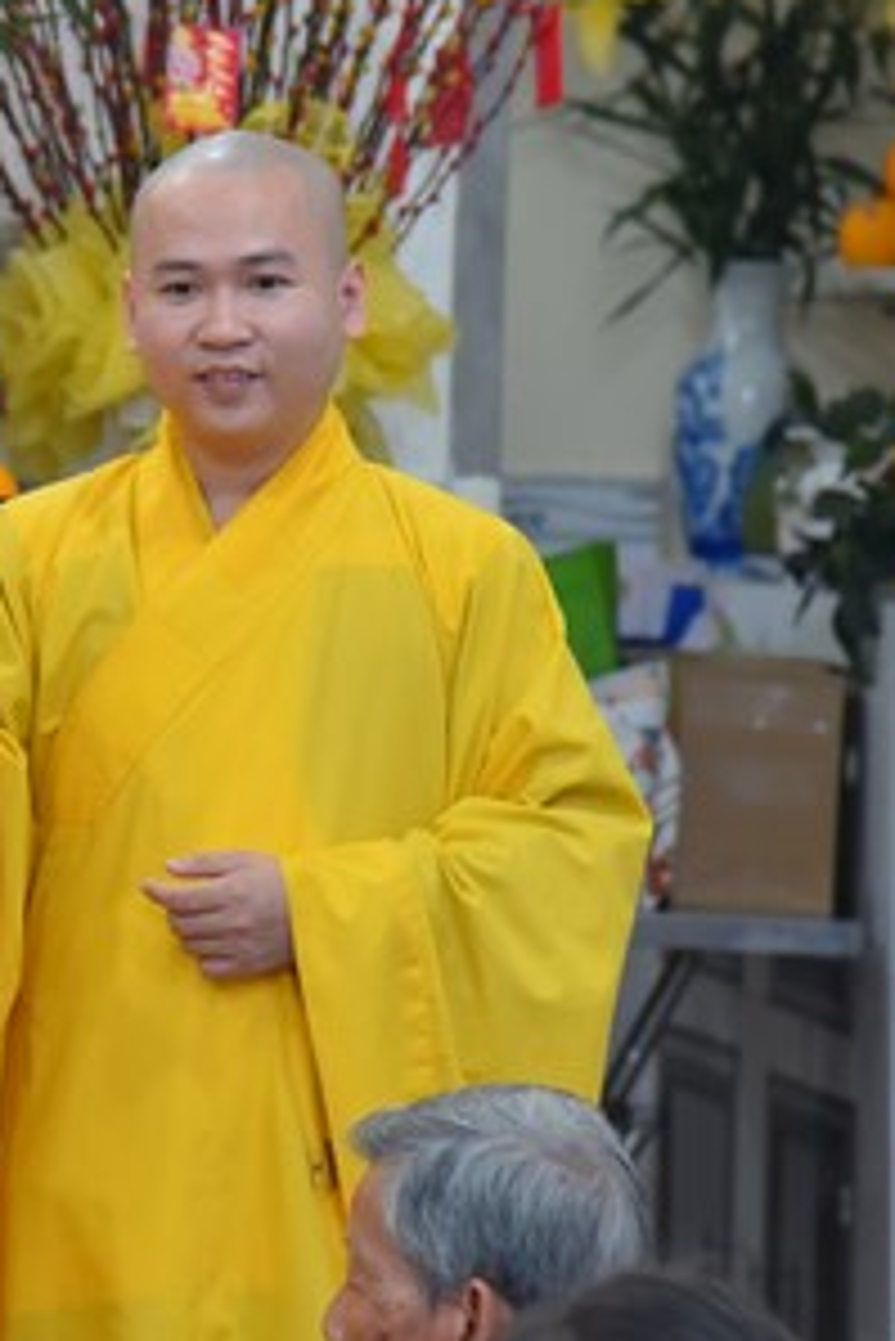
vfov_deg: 7.9
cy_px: 486
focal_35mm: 262
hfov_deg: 5.2
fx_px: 9758
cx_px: -99
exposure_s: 1/160
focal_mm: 120
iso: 1000
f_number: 5
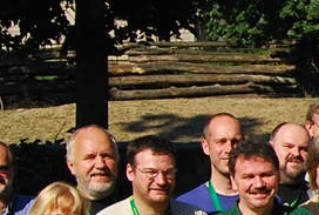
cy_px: 190
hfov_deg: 9.1
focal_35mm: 203
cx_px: 780
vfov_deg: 6.8
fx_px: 1803
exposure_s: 1/400
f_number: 10
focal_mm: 23
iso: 200
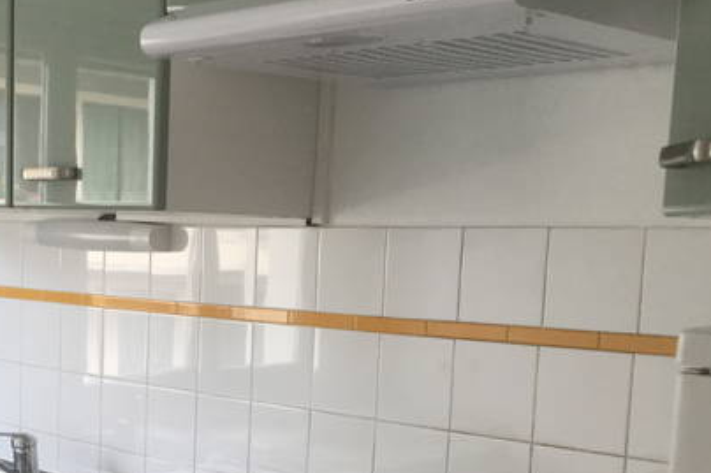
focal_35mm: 63
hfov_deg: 31.3
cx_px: 165
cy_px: 429
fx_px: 1244
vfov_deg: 21.1
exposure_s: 1/33
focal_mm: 3.3
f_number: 2.4
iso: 32
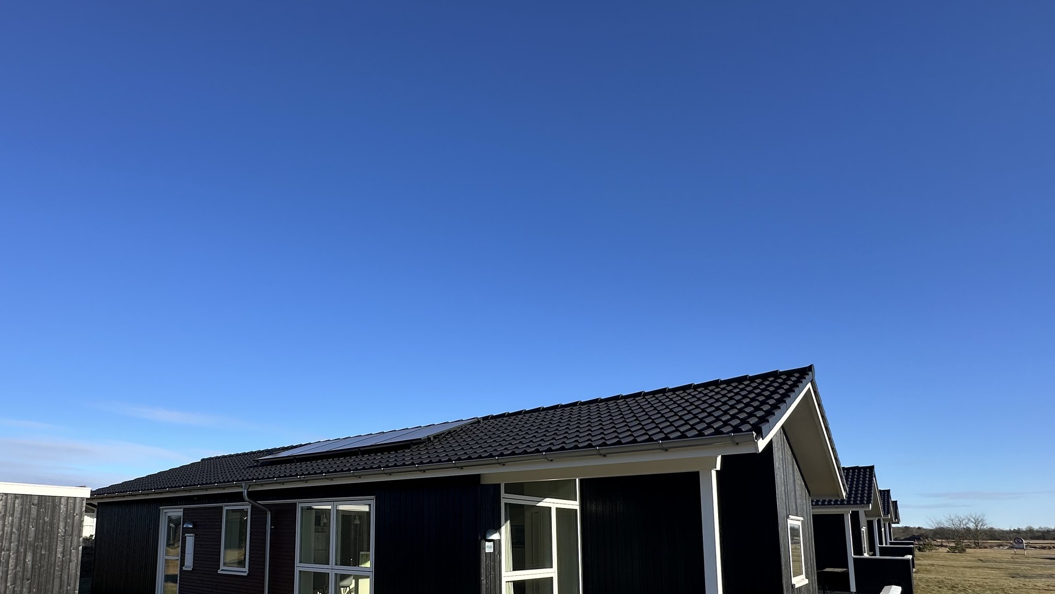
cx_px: 413
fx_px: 587
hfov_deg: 82.6
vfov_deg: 50.9
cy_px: 459
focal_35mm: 21
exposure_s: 1/1247
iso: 50
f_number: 2.2
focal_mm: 2.22
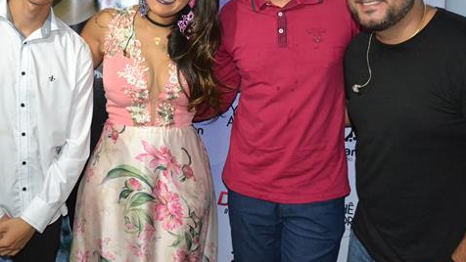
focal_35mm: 38
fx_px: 470
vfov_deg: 31.0
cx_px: 218
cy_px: 88
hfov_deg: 52.7
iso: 3200
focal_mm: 18
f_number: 3.5
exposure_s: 1/60
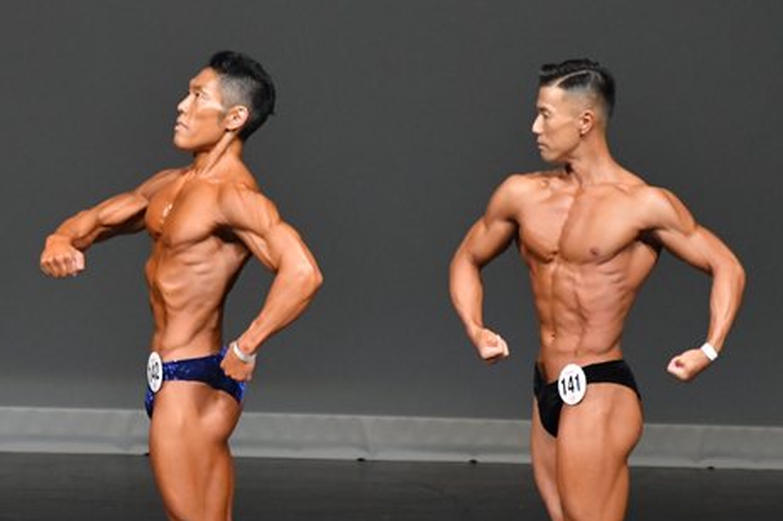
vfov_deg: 2.6
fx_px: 11454
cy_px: 404
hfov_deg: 3.9
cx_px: 249
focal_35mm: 527
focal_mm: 210
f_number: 5.6
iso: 4000
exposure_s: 1/400
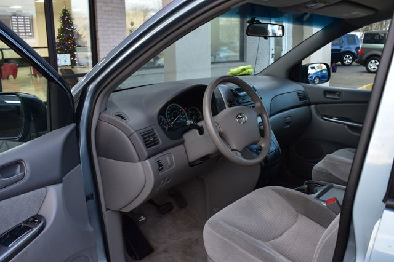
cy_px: 131
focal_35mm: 32
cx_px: 197
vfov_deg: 41.7
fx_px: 345
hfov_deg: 59.5
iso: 400
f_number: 7.1
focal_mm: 21
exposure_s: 1/25
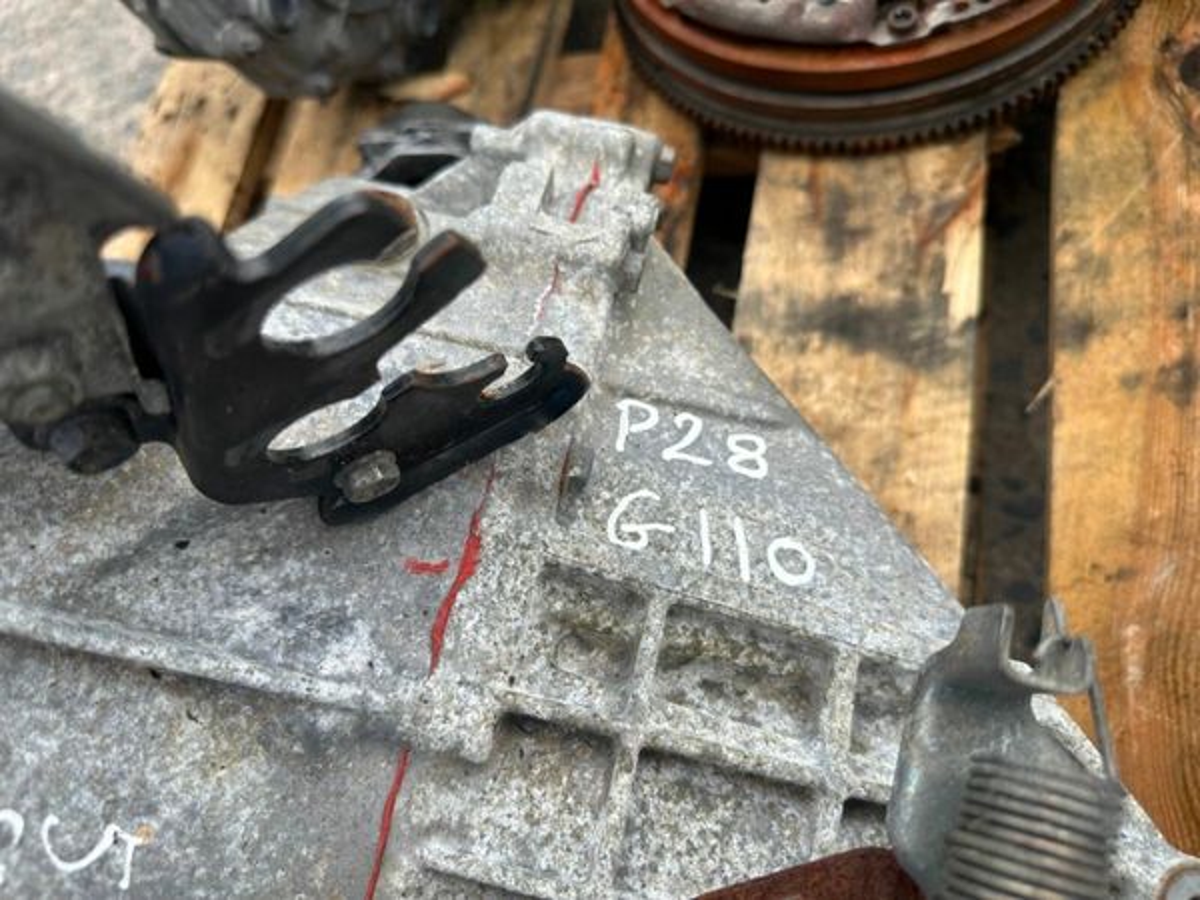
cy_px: 450
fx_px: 832
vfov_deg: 56.8
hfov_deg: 71.6
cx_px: 600
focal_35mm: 24
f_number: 1.78
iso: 80
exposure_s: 1/1880
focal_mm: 6.86
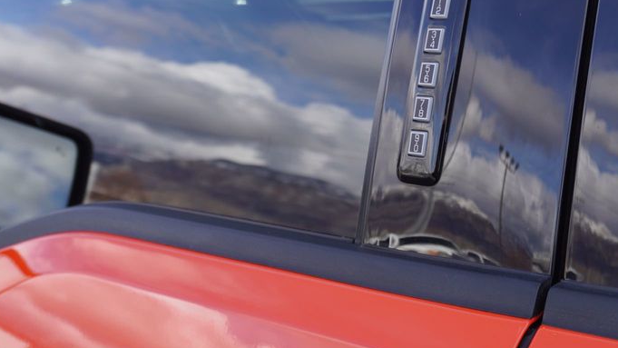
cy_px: 104
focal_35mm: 64
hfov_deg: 32.8
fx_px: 1045
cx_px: 369
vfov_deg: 18.8
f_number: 5.6
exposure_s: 1/100
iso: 100
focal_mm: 27
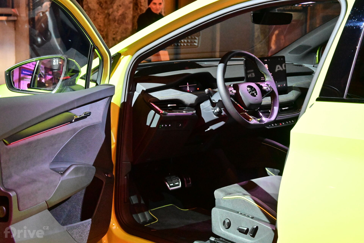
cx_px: 182
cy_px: 122
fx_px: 758
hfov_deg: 27.0
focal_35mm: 75
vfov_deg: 18.2
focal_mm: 50
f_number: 6.3
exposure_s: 1/80
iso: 5000
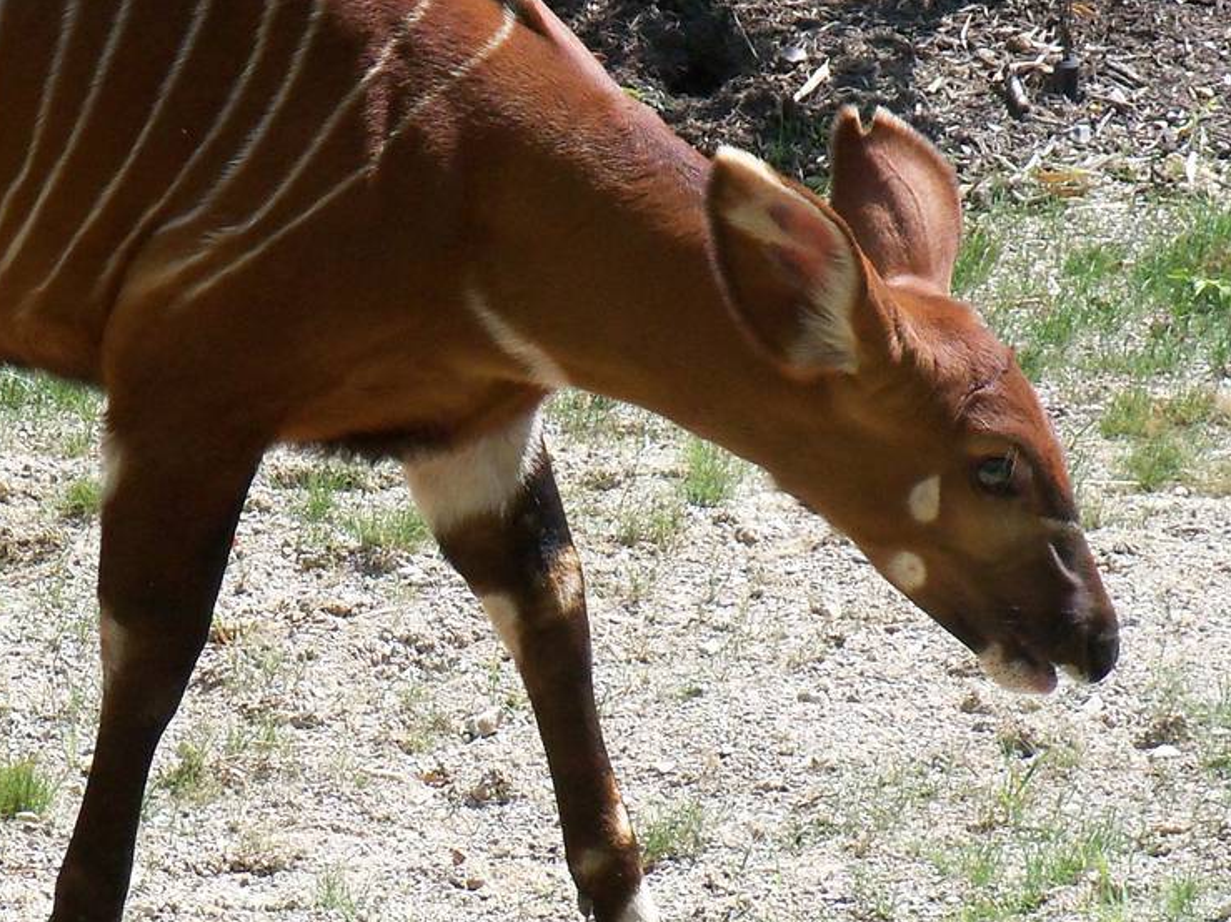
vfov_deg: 4.7
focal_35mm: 316
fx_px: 11236
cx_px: 142
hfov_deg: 6.3
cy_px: 381
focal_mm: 25.8
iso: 200
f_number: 4.3
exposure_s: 1/800
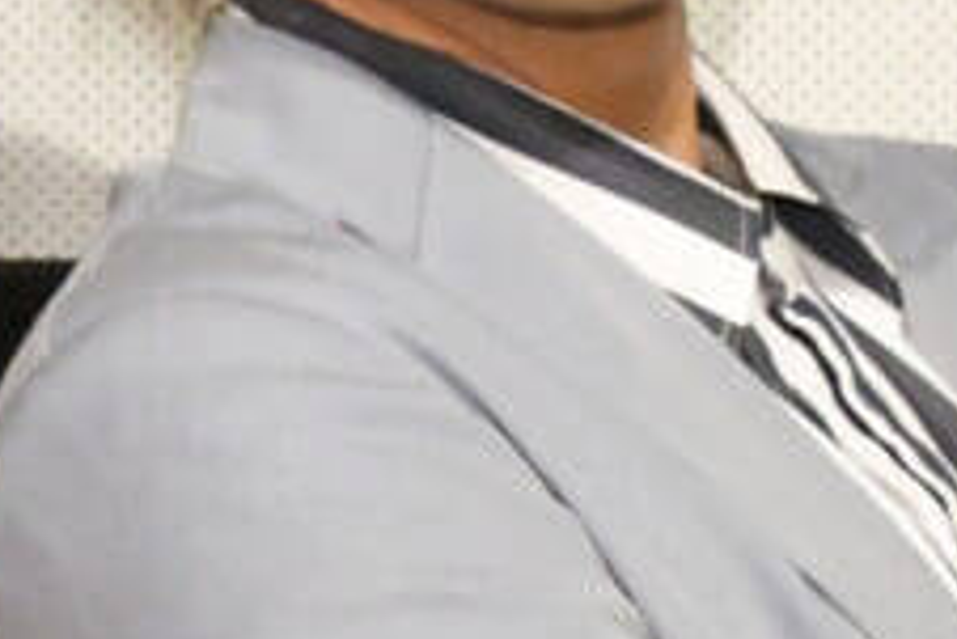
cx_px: 140
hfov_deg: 7.6
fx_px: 7235
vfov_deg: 5.1
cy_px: 311
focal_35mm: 272
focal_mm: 40
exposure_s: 1/125
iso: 16000
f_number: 6.3
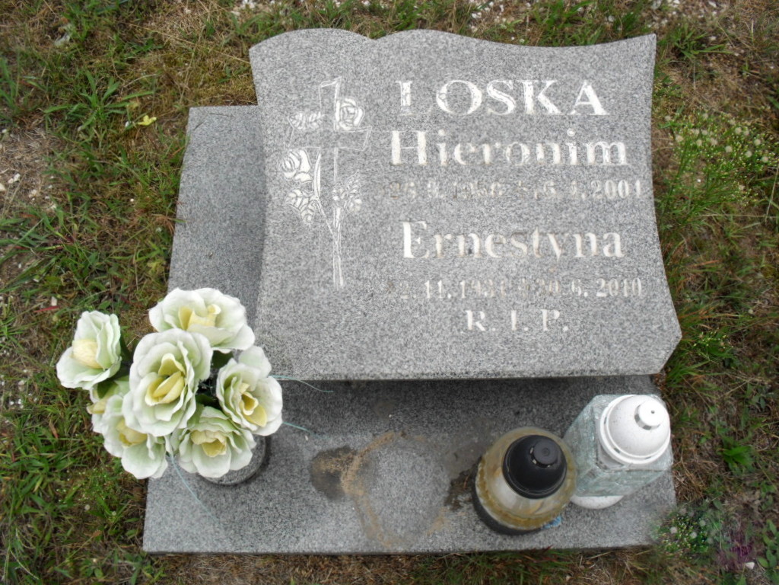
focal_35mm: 35
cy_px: 292
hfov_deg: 52.6
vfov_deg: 40.7
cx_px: 390
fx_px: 788
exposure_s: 1/125
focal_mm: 6.3
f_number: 8.4
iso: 100
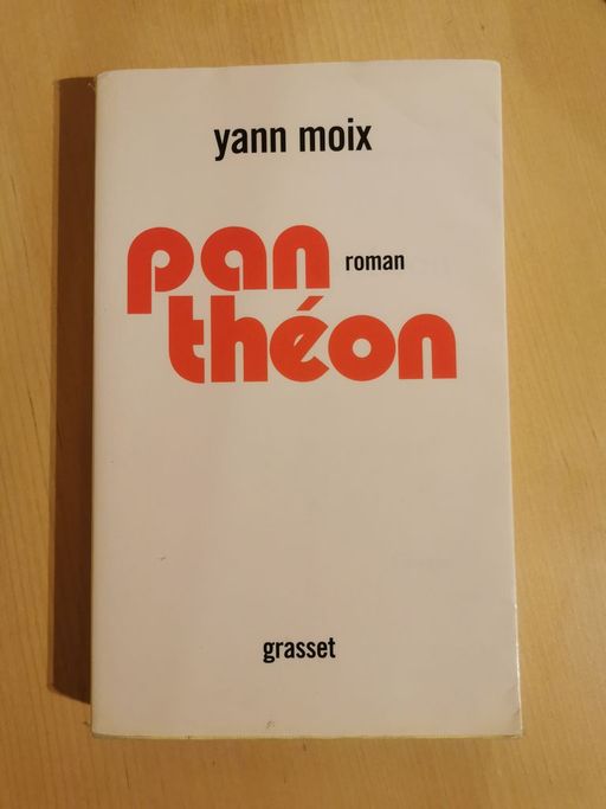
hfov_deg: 51.3
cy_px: 404
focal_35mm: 27
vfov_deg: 65.3
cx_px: 303
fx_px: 630
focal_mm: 5.58
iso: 125
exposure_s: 1/50
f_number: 1.8
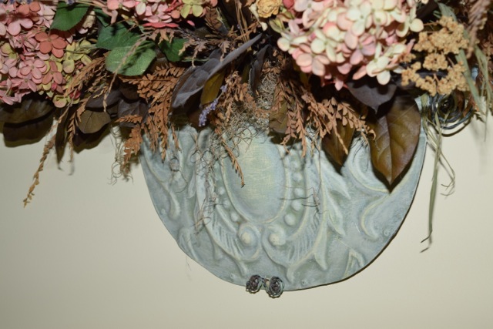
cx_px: 246
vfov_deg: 16.6
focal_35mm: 82
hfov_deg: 24.6
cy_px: 164
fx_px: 1130
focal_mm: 55
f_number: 5.6
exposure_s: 1/125
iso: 400
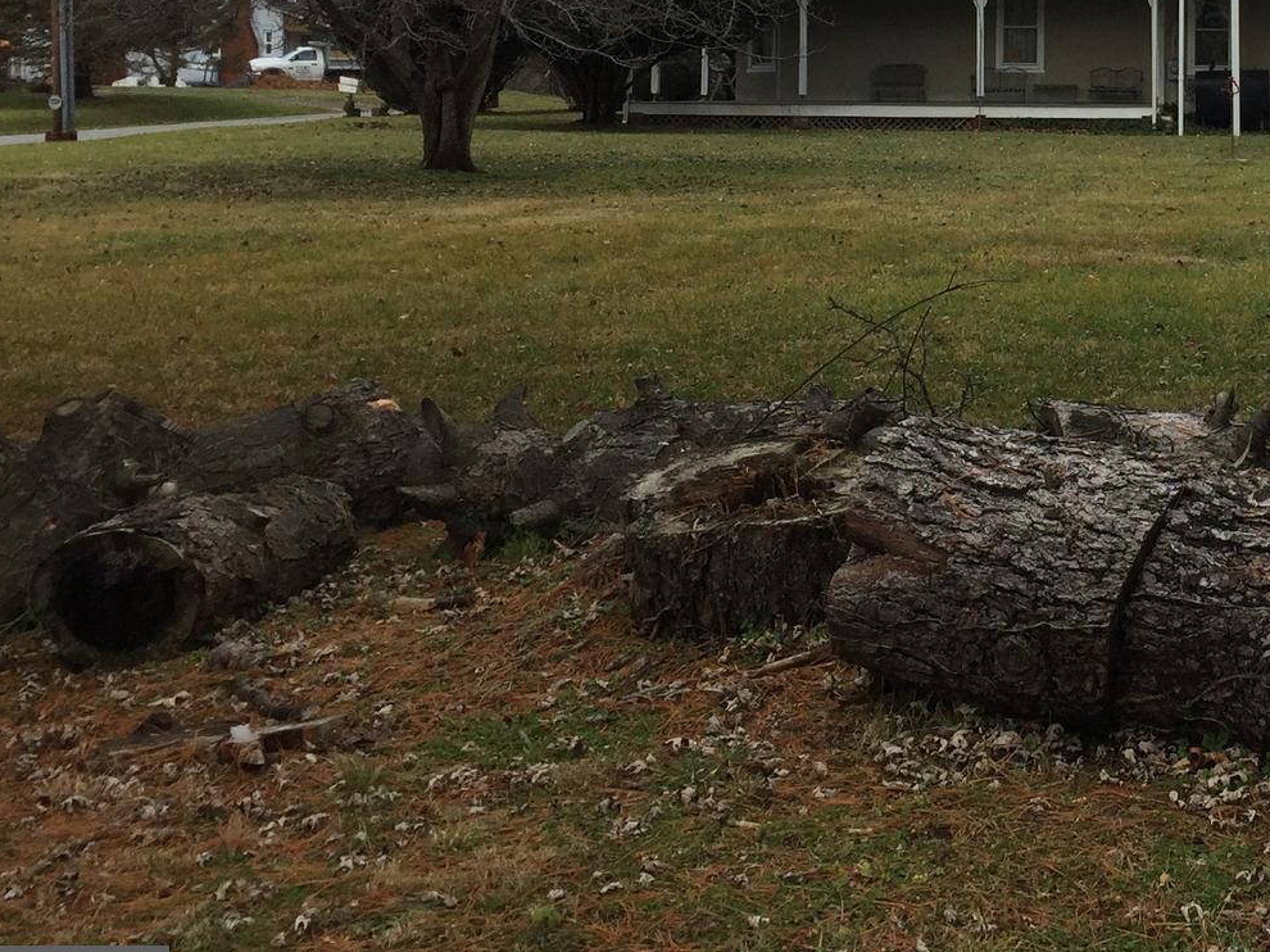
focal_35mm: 60
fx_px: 2201
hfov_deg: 30.6
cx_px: 1162
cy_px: 65
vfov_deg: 23.6
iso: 32
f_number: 2.2
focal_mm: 4.15
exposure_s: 1/608
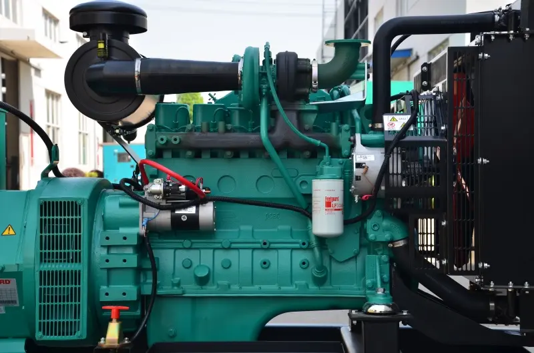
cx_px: 267
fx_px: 999
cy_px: 176
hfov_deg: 29.9
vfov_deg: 20.1
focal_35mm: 68
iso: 100
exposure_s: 1/160
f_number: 6.3
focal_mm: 45
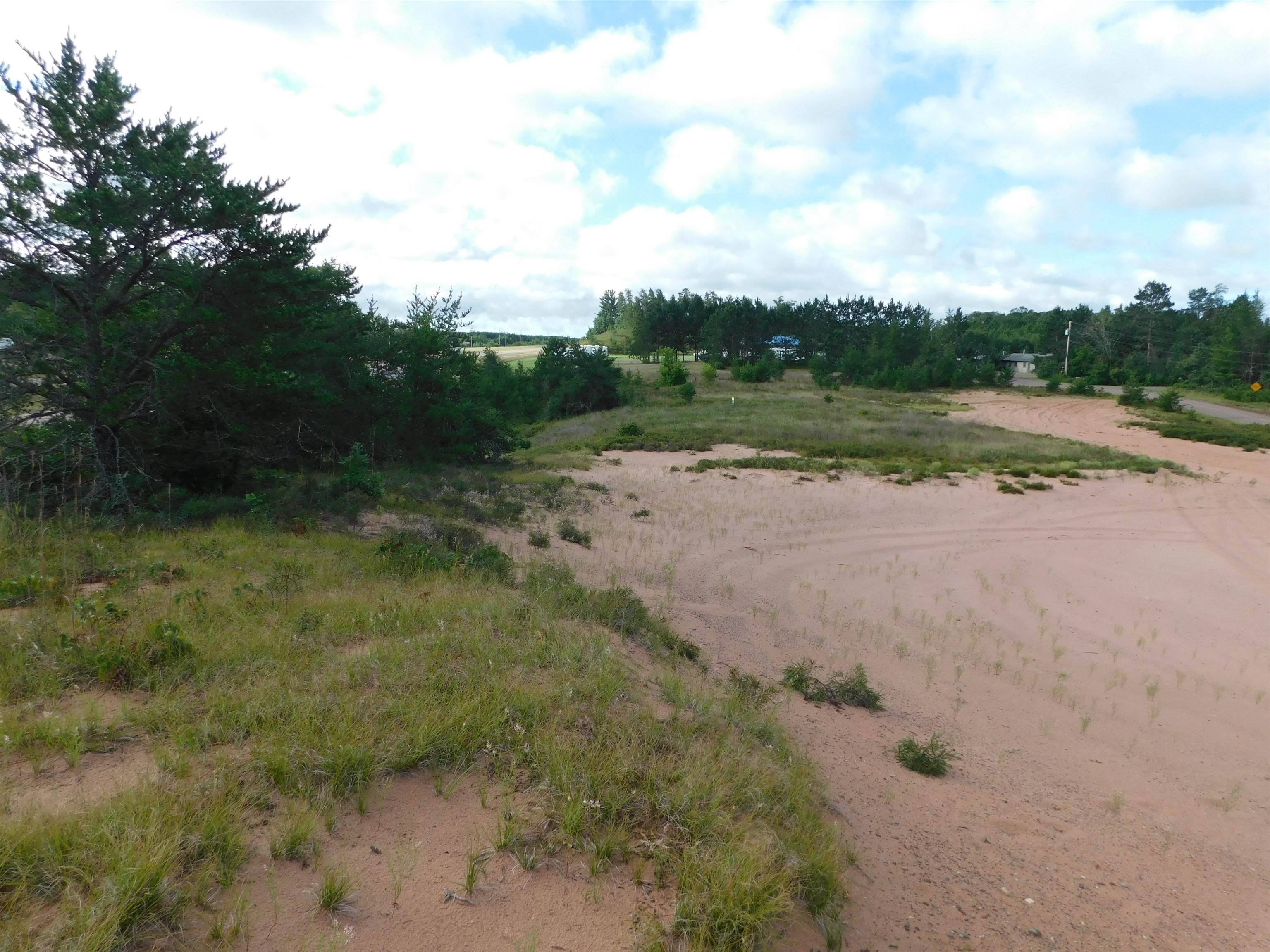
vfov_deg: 58.9
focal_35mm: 23
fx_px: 844
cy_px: 476
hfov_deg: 73.9
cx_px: 635
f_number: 3
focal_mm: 4
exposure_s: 1/800
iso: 125
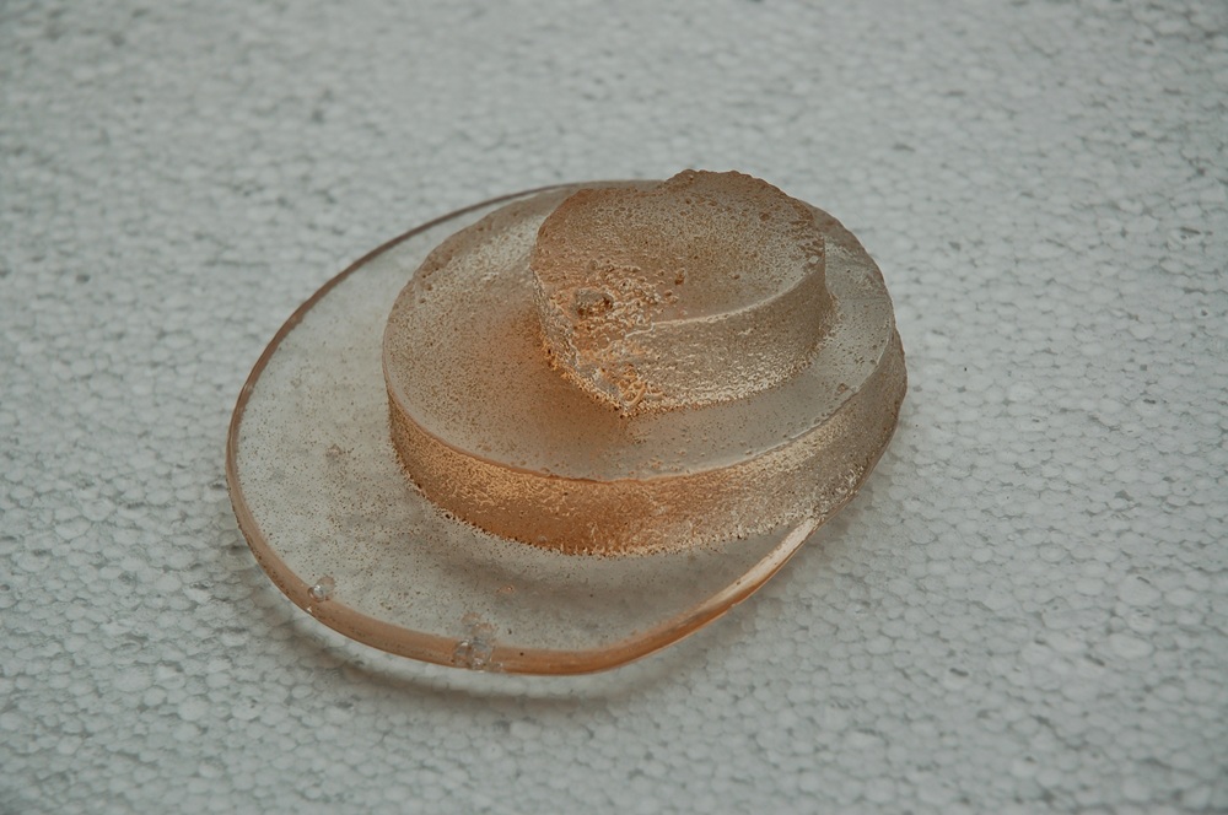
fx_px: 3577
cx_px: 614
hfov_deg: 19.5
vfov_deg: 13.0
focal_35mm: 105
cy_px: 408
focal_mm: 70
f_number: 6.3
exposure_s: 1/640
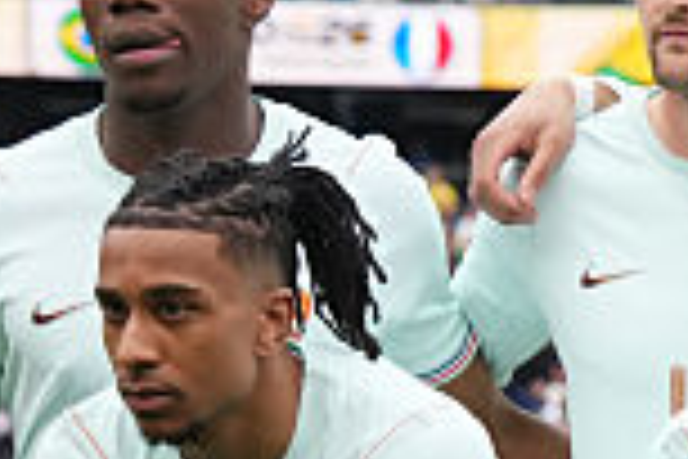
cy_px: 812
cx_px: 1187
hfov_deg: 5.2
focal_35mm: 389
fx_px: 7434
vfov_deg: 3.5
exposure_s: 1/2000
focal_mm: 58
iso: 1000
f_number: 4
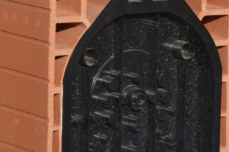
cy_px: 64
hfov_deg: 6.5
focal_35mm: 318
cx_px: 125
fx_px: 2019
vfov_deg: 4.3
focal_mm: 105
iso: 100
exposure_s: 1/320
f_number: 9
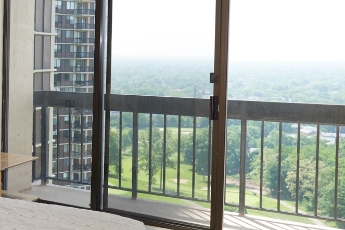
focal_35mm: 59
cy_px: 78
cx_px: -34
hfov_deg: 30.4
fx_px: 565
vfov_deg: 22.9
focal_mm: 17
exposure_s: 1/80
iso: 80
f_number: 6.3
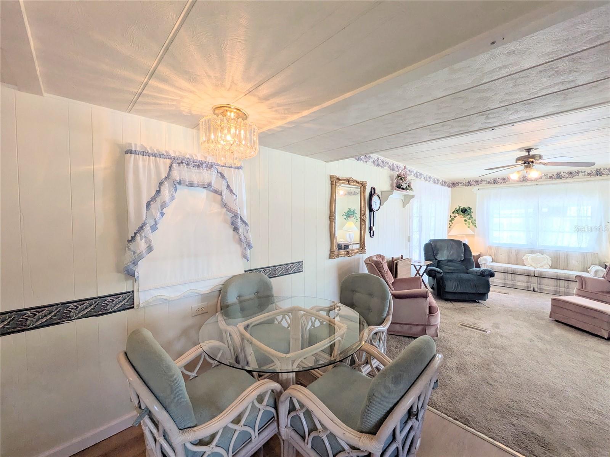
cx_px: 305
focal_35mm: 14
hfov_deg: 102.1
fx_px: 247
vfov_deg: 85.7
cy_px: 228
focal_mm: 1.83
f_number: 2.2
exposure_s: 1/145
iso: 53
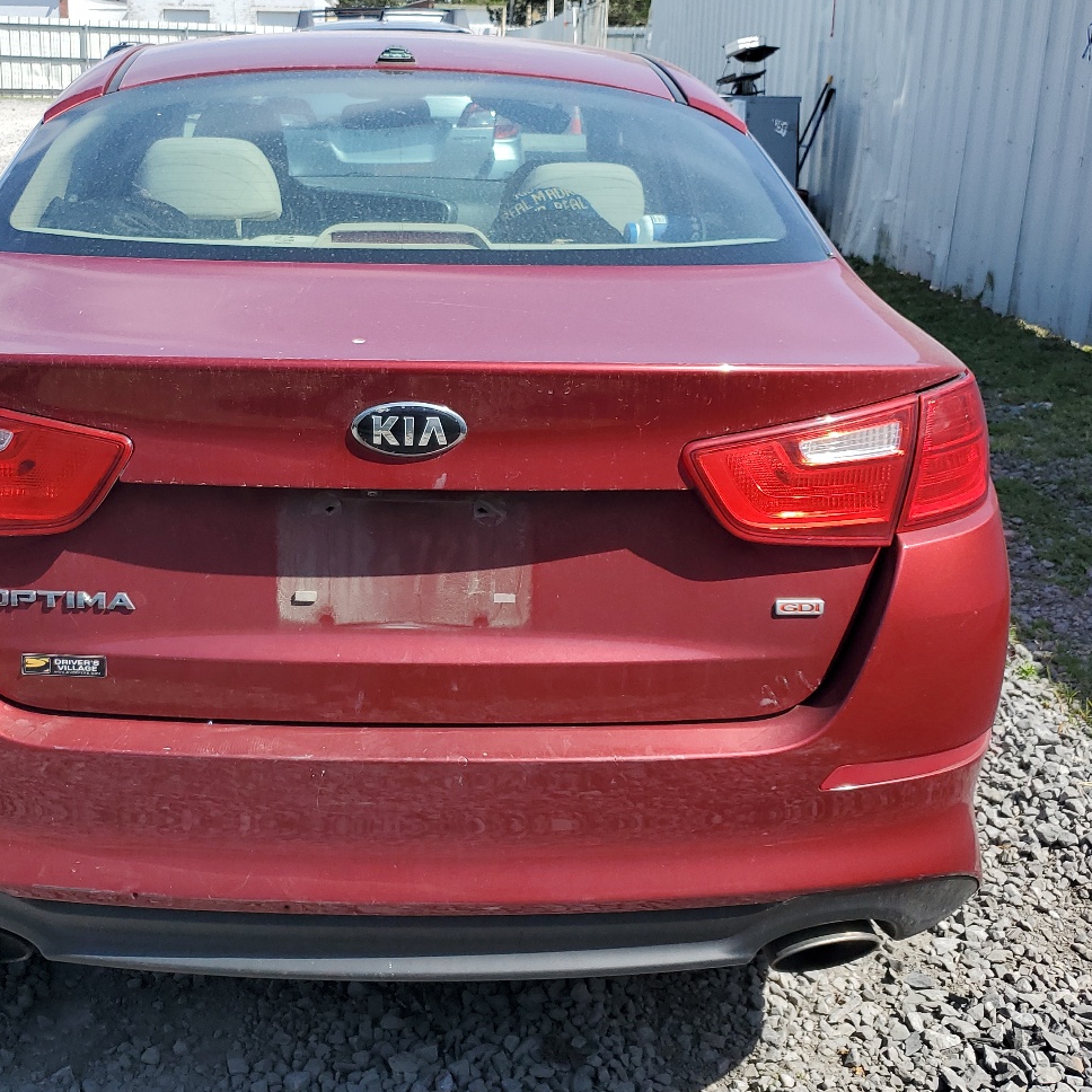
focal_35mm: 38
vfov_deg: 43.8
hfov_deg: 43.6
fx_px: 1356
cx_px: 424
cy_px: 500
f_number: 1.5
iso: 50
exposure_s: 1/2000
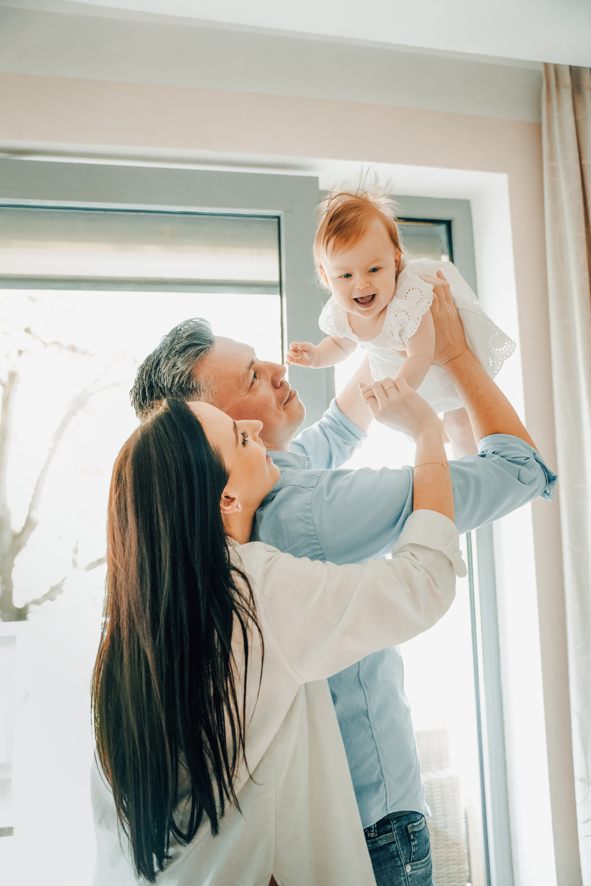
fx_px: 815
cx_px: 296
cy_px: 443
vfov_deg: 57.1
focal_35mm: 33
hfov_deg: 39.9
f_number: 2.8
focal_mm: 33.1
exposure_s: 1/160
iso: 3200
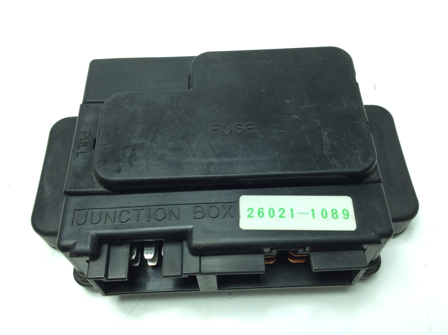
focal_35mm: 32
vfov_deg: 44.1
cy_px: 168
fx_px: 414
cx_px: 224
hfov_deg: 56.9
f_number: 2.4
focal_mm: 3.3
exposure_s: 1/194
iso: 32
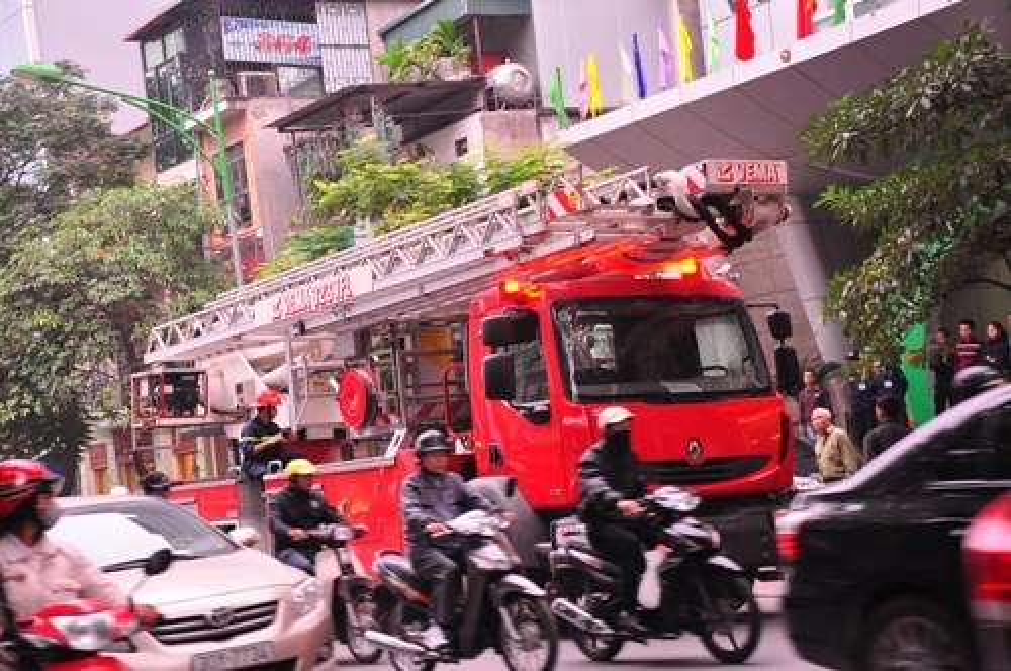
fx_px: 2019
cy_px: 336
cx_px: 506
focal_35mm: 72
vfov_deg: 18.9
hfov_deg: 28.1
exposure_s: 1/60
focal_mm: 48
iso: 1250
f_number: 4.8
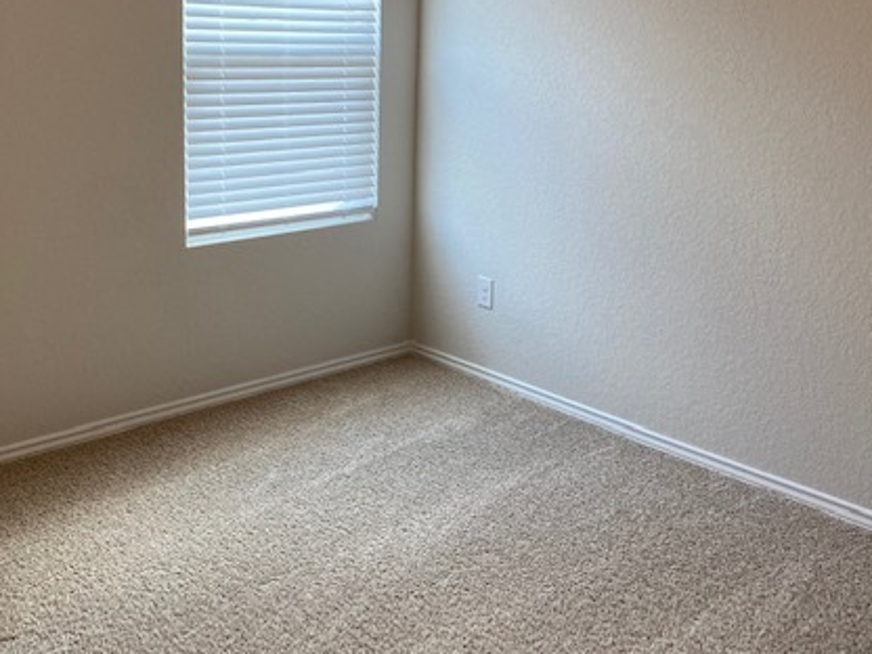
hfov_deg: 46.8
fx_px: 1008
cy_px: 172
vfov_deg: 35.3
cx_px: 432
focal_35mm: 40
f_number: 1.8
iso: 100
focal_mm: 4.25
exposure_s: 1/120
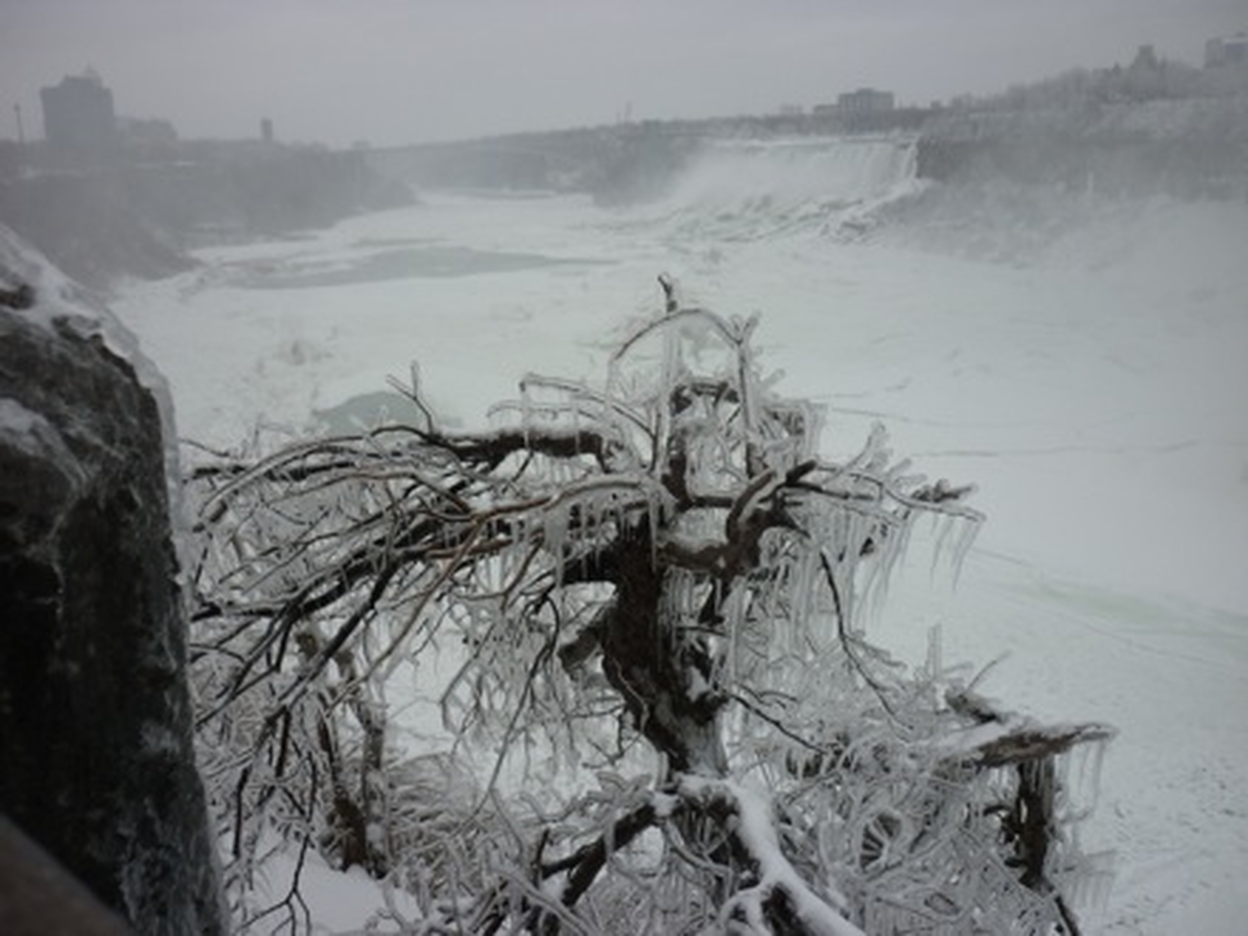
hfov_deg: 55.4
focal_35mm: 33
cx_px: 624
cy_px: 468
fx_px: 1190
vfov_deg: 42.9
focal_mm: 5.5
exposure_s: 1/400
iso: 80
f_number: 2.8
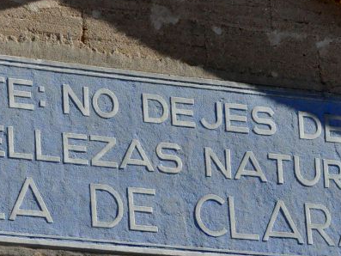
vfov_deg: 4.5
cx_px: 156
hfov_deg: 5.9
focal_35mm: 334
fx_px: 3291
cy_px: 128
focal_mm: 90
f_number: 16
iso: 2000
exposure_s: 1/1000
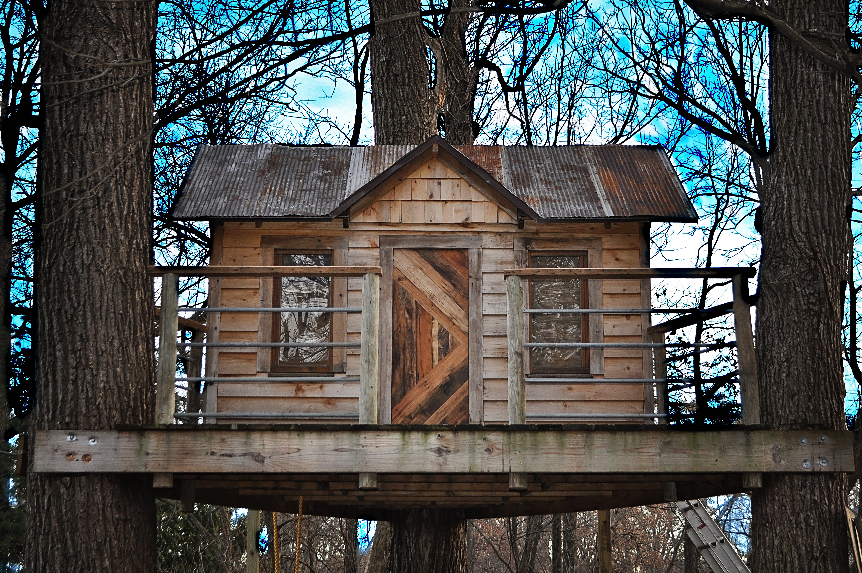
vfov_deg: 25.0
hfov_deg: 36.9
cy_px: 286
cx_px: 431
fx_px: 1291
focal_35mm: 54
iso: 360
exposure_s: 1/200
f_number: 5
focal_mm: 36
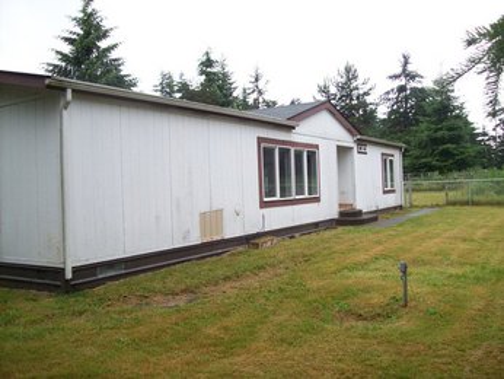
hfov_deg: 51.3
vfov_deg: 39.7
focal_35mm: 36
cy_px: 190
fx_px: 525
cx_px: 252
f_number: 2.7
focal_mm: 6
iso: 80
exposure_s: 1/208
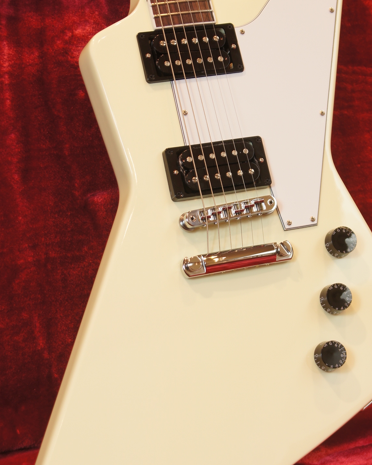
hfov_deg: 13.7
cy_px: 240
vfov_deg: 17.2
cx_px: 244
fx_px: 1541
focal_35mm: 112
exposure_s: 1/10
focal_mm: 50
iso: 100
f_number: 5
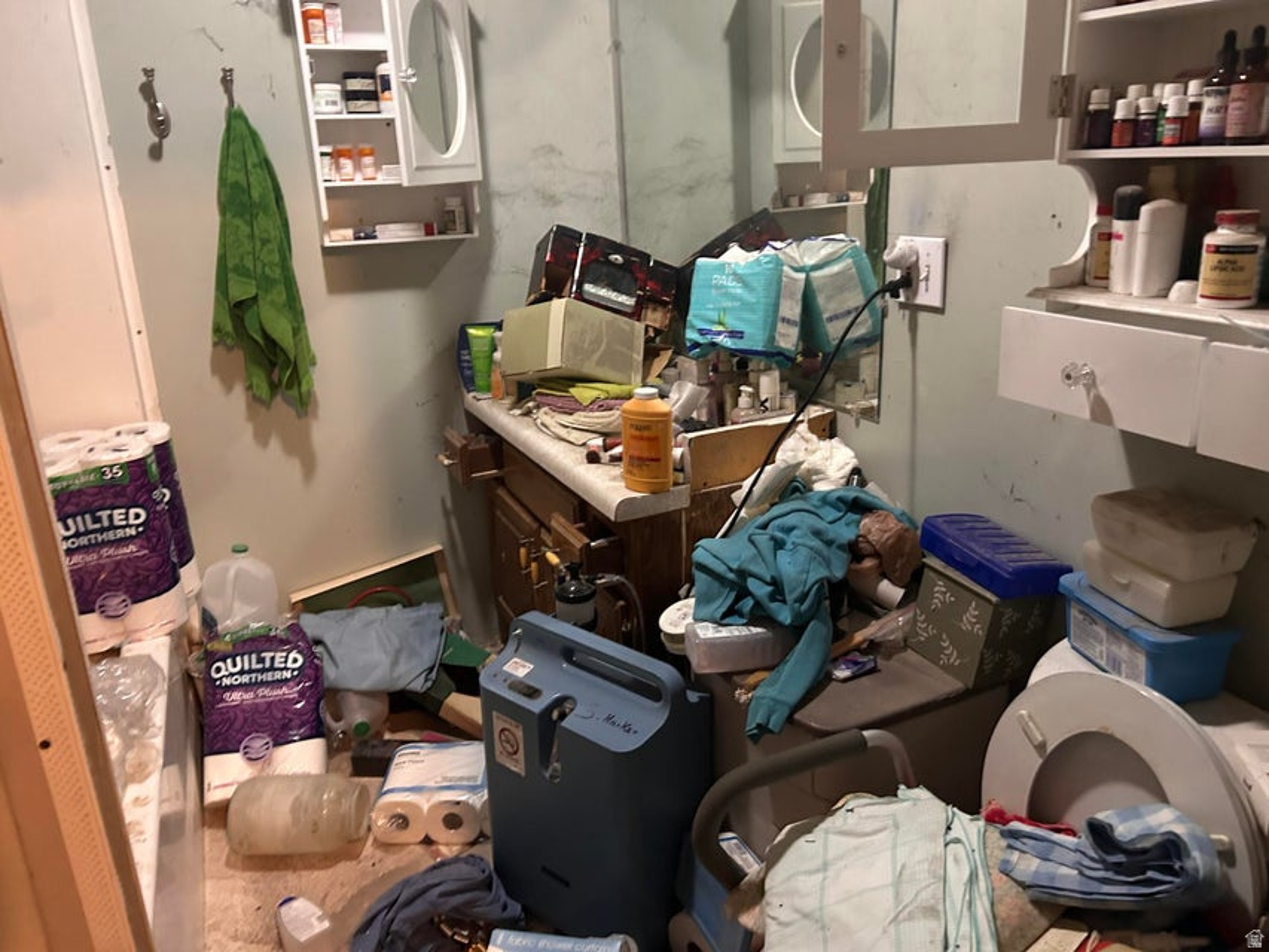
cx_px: 634
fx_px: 953
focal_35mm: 26
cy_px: 476
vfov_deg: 53.1
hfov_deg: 67.3
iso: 500
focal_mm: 5.7
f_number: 1.5
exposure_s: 1/30
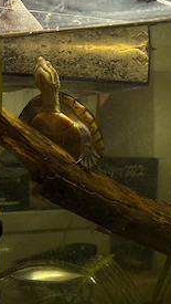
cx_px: 137
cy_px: 154
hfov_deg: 15.8
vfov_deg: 27.9
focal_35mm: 76
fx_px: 612
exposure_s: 1/50
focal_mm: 6.76
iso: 200
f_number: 1.78
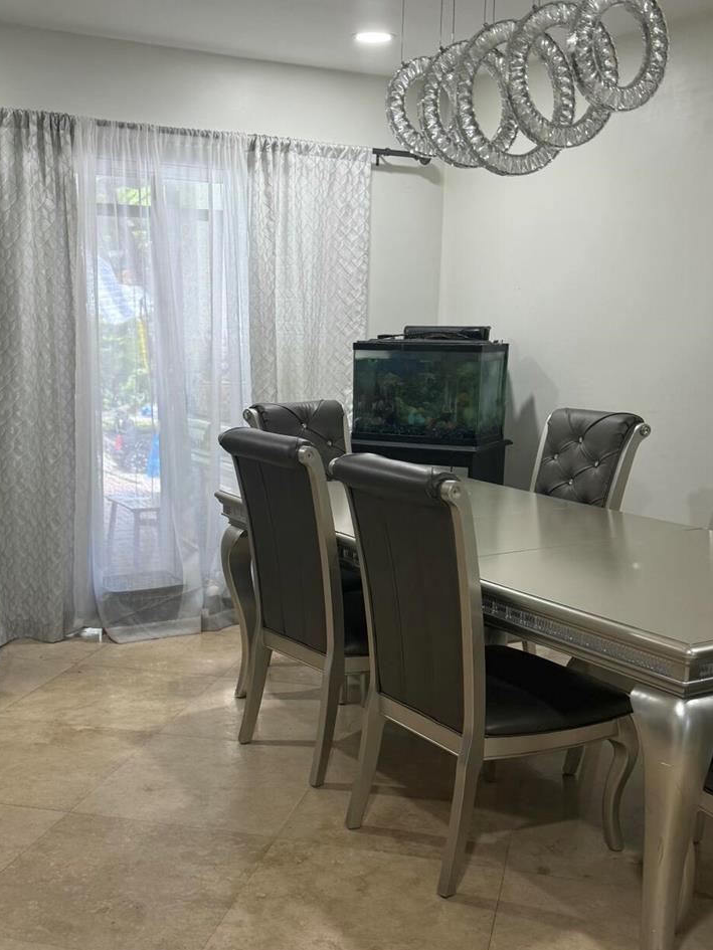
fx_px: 1071
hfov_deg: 36.8
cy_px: 595
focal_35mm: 39
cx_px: 328
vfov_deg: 47.4
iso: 100
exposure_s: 1/60
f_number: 1.78
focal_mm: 6.76
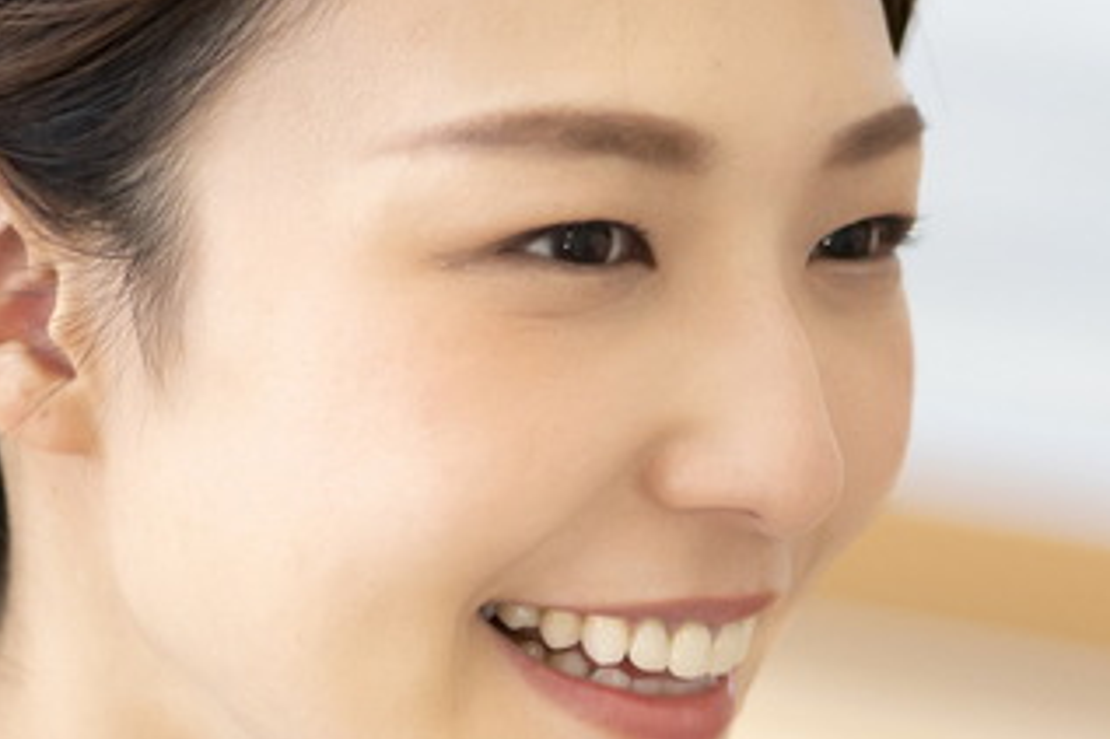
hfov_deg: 6.4
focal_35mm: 322
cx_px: 833
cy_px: 711
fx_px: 9923
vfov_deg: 4.3
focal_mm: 85
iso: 640
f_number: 2.2
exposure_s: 1/160
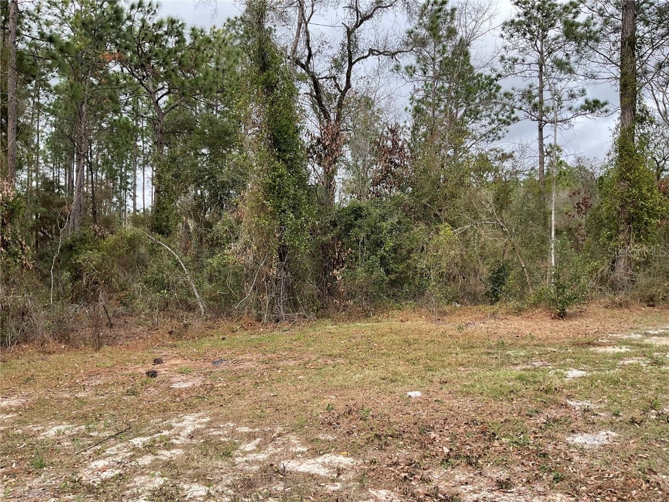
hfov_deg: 61.7
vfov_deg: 48.2
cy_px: 251
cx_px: 334
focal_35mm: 29
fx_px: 560
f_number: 1.8
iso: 16
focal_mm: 3
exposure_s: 1/412
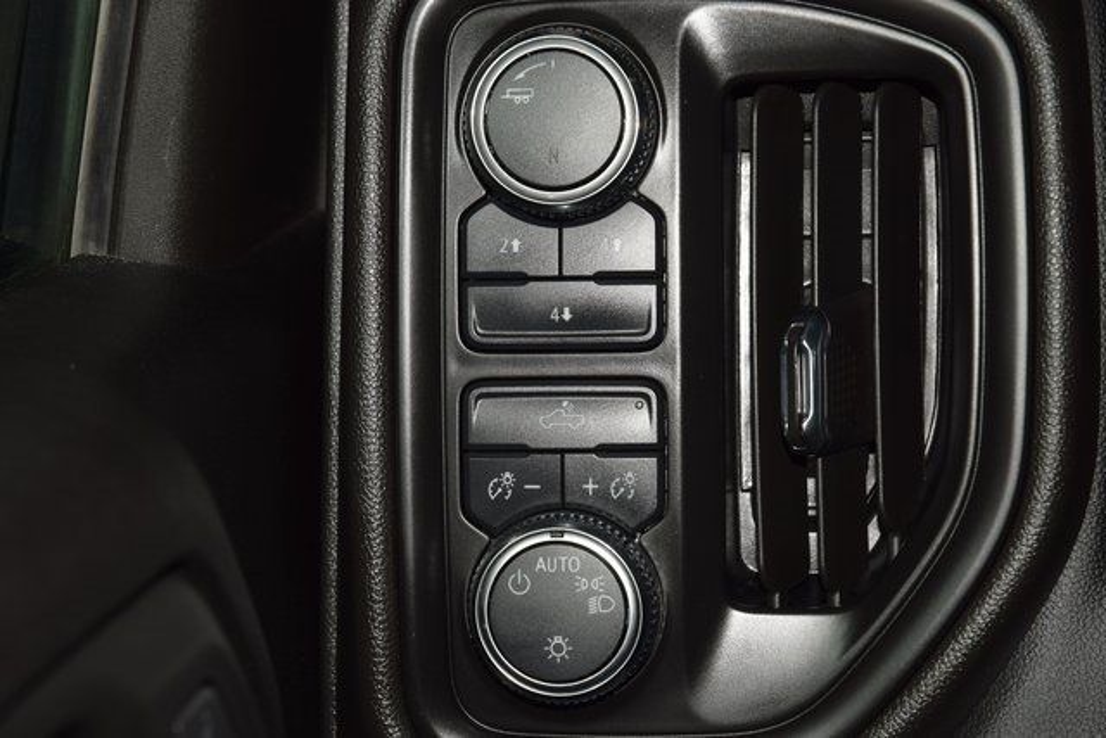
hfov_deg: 19.5
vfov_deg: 13.0
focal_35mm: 105
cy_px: 369
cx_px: 553
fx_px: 3226
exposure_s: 1/125
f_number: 8
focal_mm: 70
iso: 100
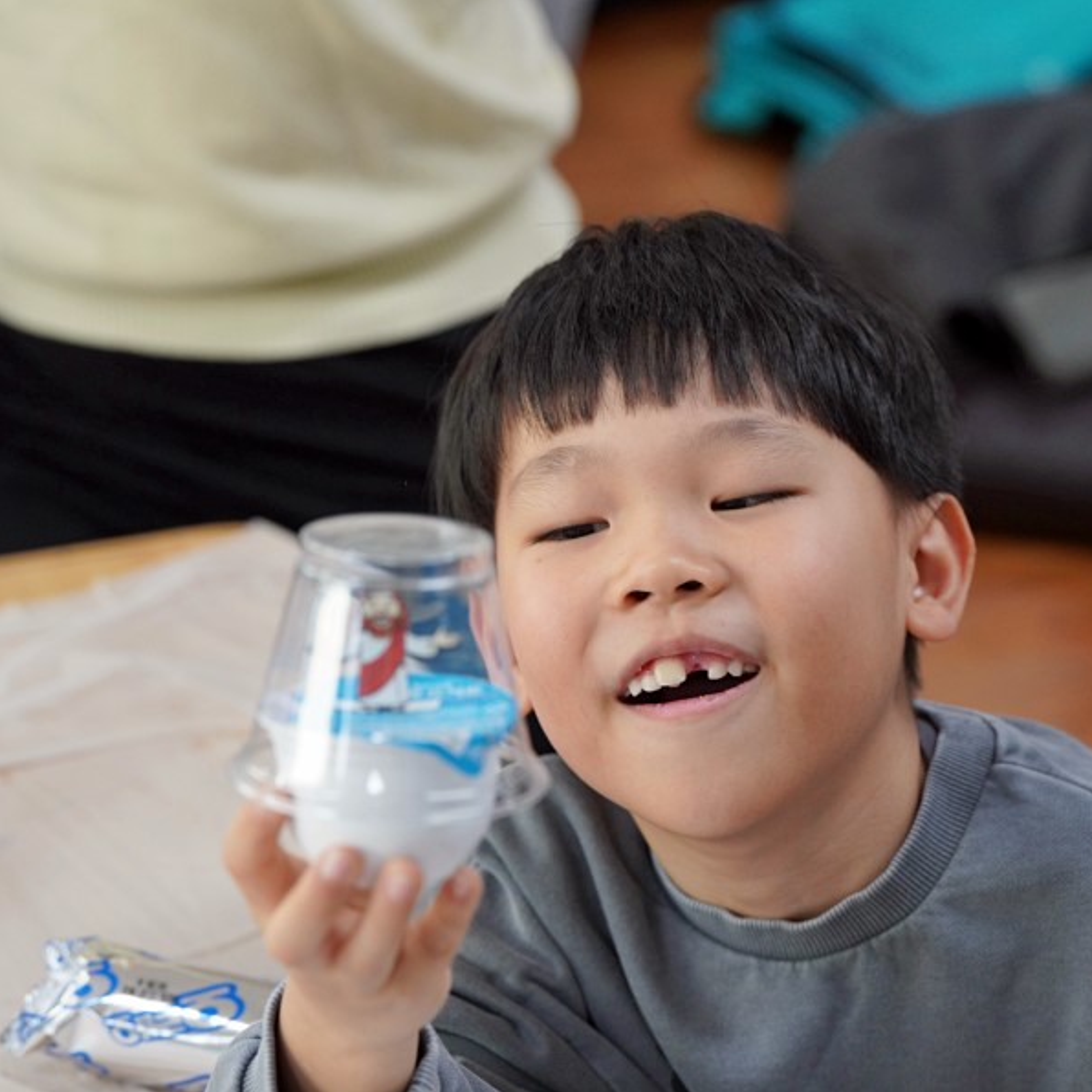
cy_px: 546
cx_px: 616
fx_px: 4354
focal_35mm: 122
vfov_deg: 14.3
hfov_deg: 14.3
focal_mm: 95
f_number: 4
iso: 1600
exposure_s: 1/160
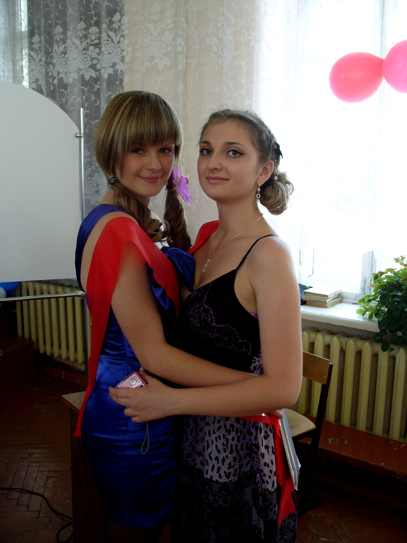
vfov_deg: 52.6
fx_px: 549
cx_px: 204
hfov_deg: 40.7
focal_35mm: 35
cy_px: 272
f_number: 2.8
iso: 80
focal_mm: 7.8
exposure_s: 1/45
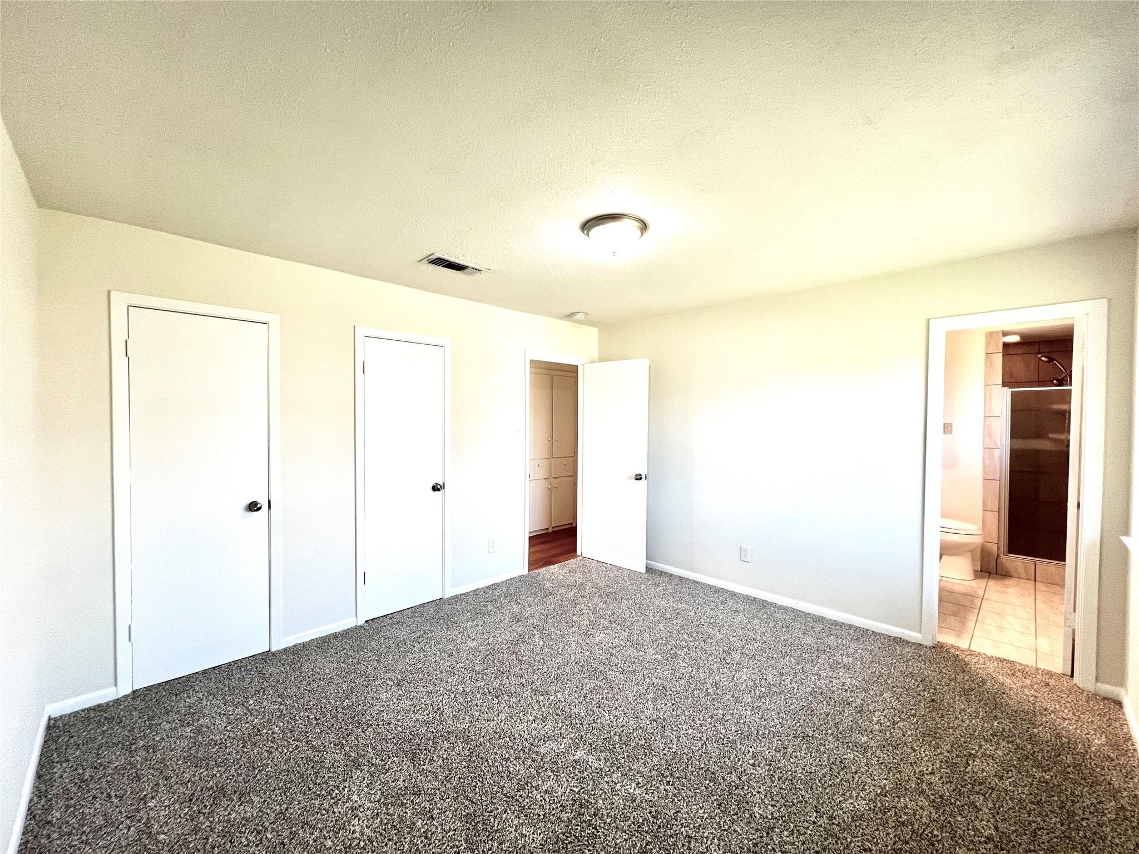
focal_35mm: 13
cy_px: 427
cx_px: 570
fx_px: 428
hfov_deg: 106.2
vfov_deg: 89.9
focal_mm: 1.57
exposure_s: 1/120
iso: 160
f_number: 1.8
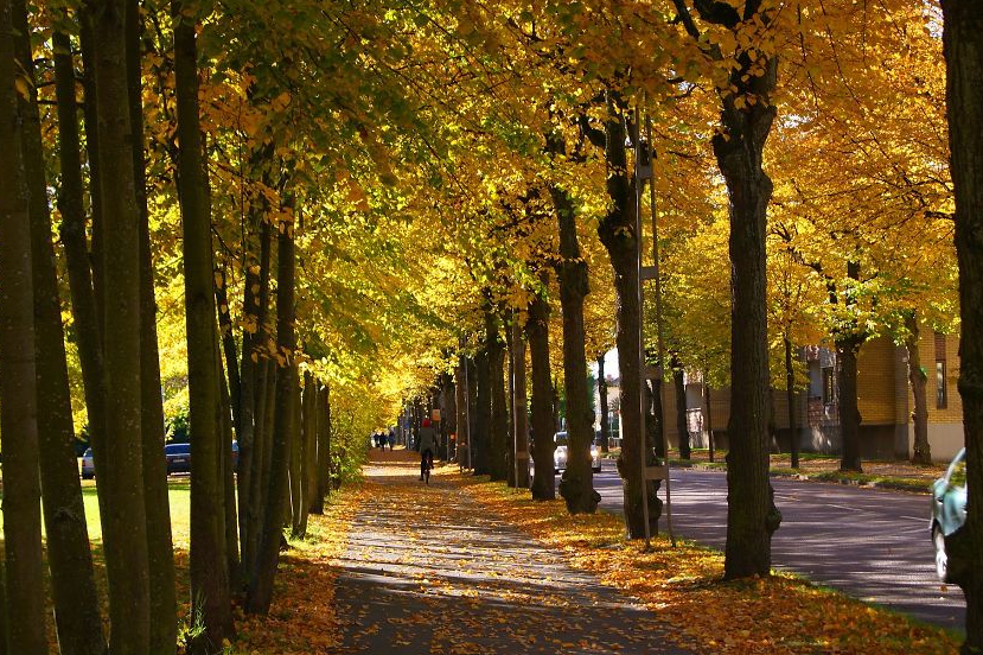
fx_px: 2389
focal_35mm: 88
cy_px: 339
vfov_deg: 15.6
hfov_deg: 23.3
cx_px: 506
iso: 100
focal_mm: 55
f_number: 6.3
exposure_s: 1/100
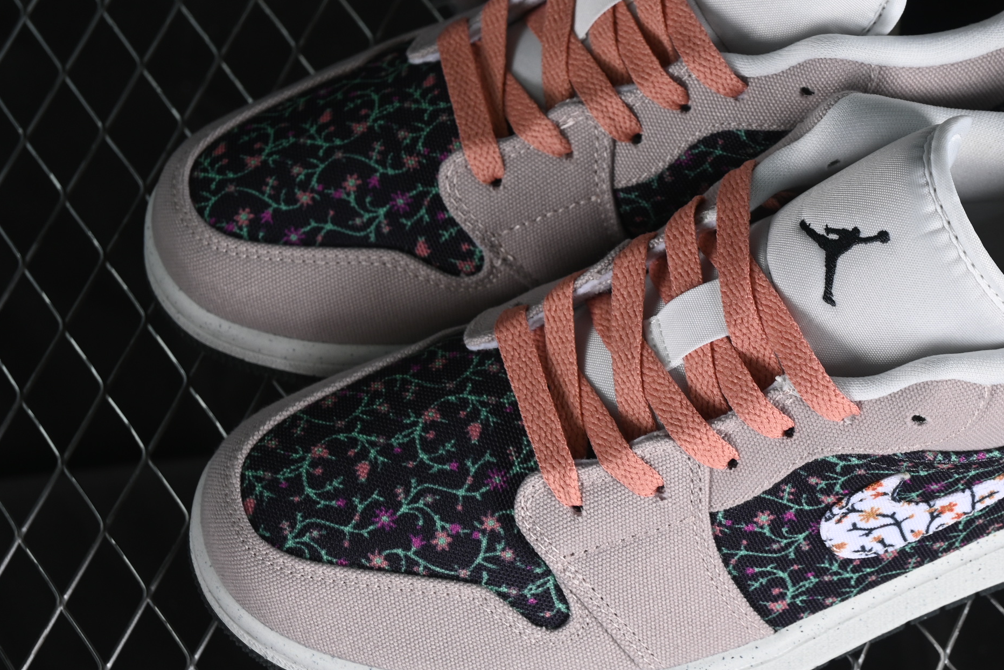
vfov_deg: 12.2
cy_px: 270
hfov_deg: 18.2
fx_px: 3124
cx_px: 717
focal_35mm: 112
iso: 160
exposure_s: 1/60
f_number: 7.1
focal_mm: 50
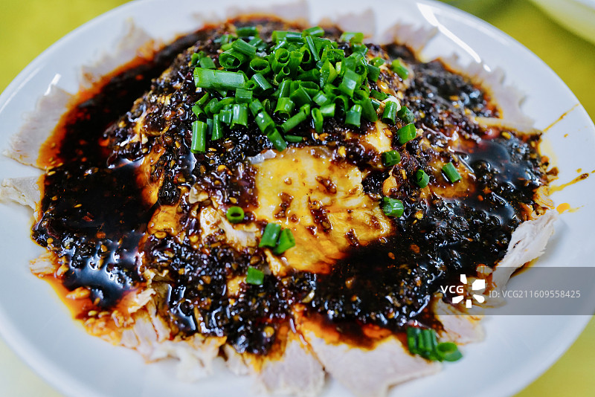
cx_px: 298
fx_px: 463
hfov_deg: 65.5
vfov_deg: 46.4
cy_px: 198
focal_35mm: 28
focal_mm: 28
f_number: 4
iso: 3200
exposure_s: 1/250
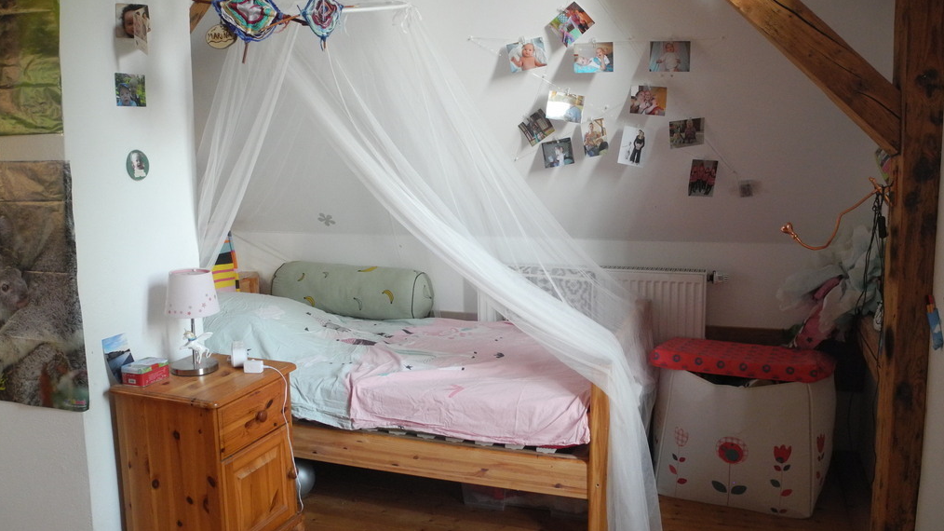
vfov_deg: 35.6
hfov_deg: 59.5
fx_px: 826
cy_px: 243
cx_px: 474
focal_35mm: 33
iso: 400
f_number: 2.8
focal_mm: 6.4
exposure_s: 1/30
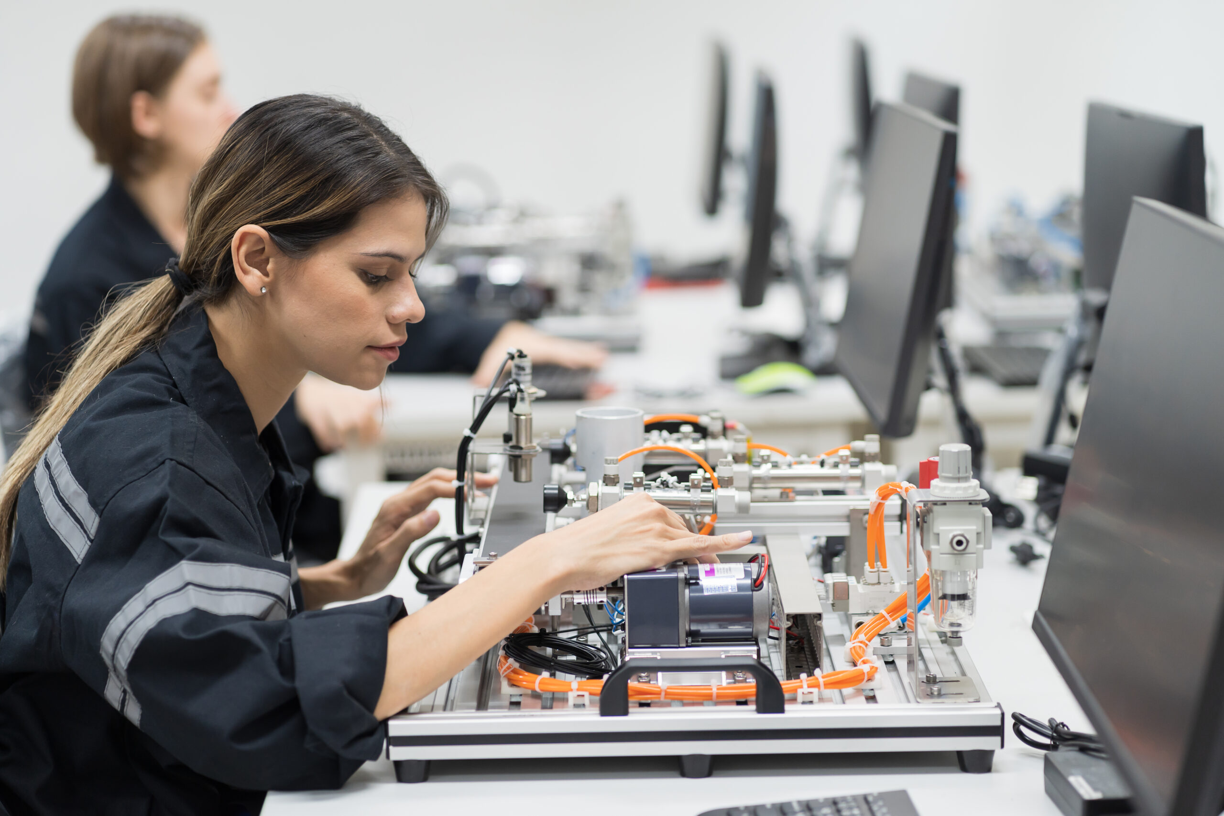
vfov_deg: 16.1
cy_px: 408
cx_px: 612
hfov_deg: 23.9
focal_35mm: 85
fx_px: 2890
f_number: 2.5
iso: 1000
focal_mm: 85
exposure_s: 1/250
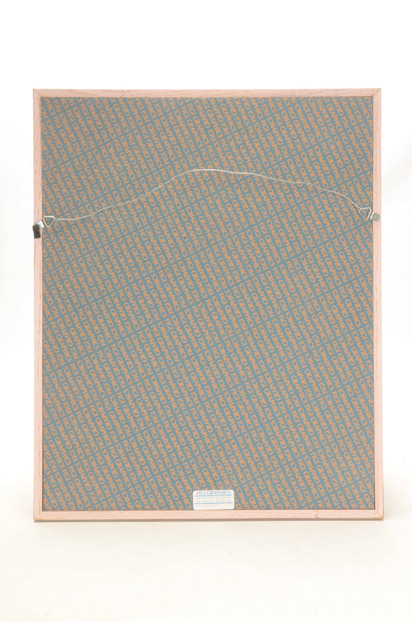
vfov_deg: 43.7
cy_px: 311
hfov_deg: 29.7
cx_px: 206
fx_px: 776
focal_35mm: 45
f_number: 13
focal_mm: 30
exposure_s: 1/160
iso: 400
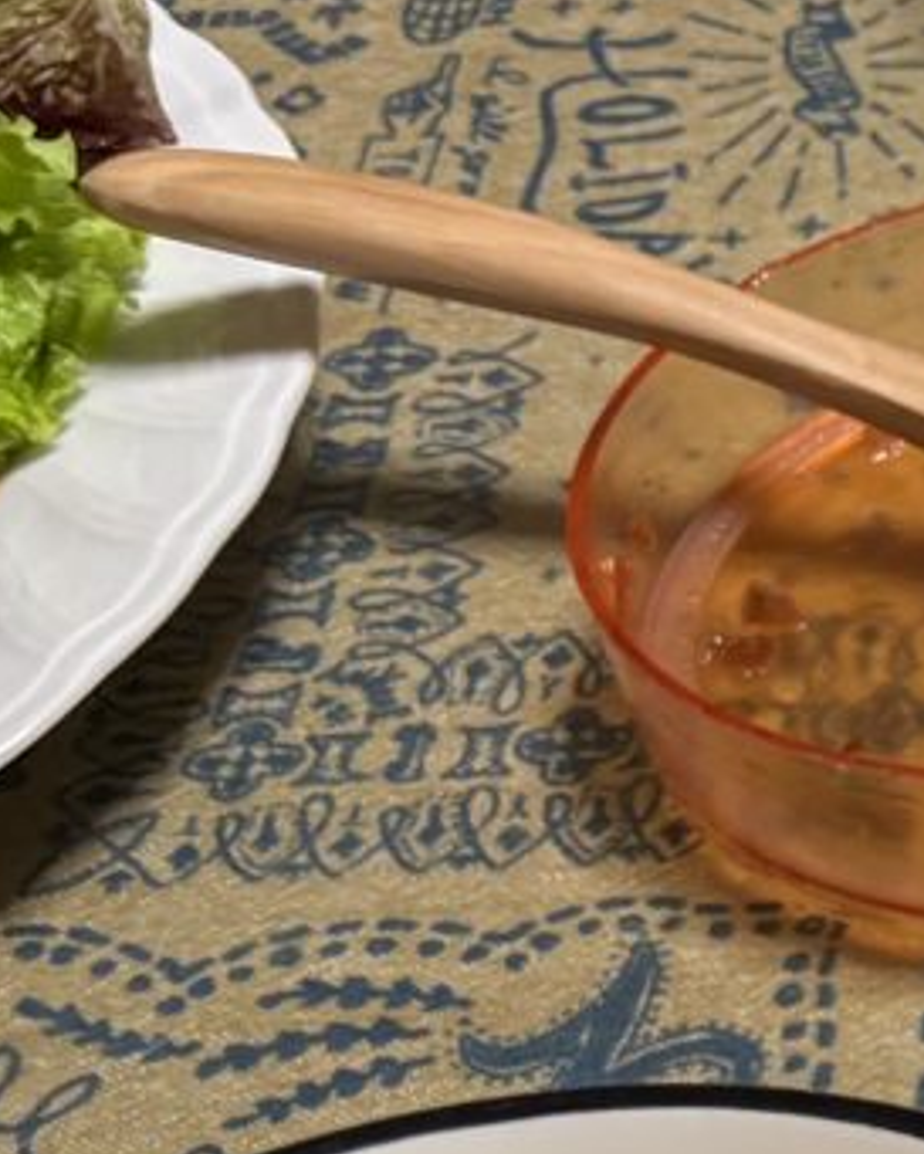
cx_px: 2818
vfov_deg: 14.6
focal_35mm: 127
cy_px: 1445
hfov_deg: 9.4
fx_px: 4339
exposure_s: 1/120
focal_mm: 5.96
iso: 125
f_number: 1.6
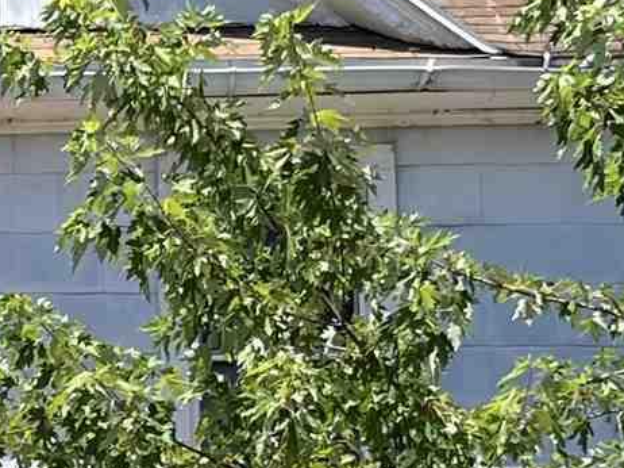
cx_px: -185
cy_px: 628
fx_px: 3117
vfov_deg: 8.4
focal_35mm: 173
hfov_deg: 11.2
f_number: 1.6
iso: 50
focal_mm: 5.1
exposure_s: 1/2571
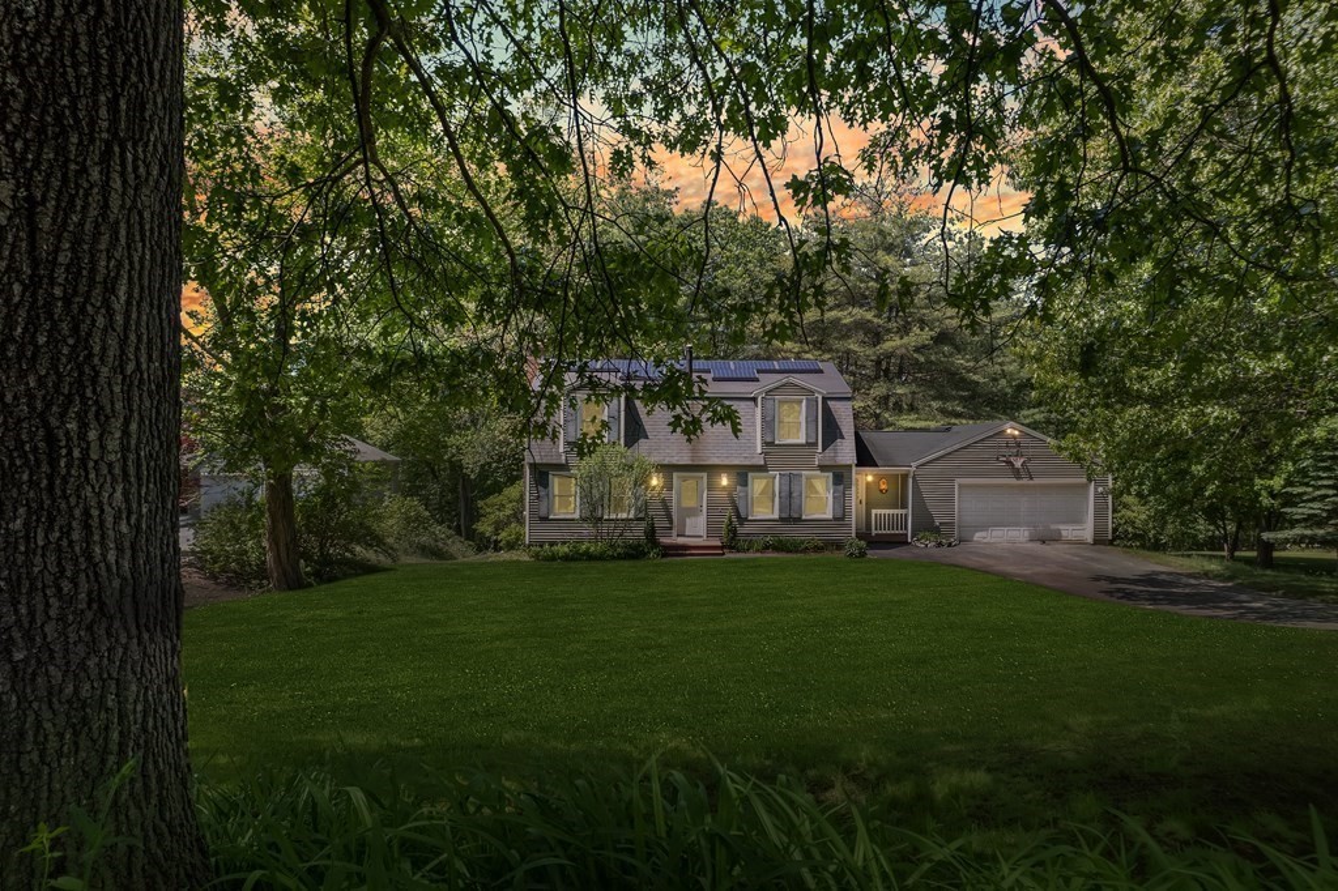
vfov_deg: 57.2
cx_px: 669
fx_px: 817
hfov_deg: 78.6
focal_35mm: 22
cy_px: 446
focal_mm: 8.38
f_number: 2.8
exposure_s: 1/730
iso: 100
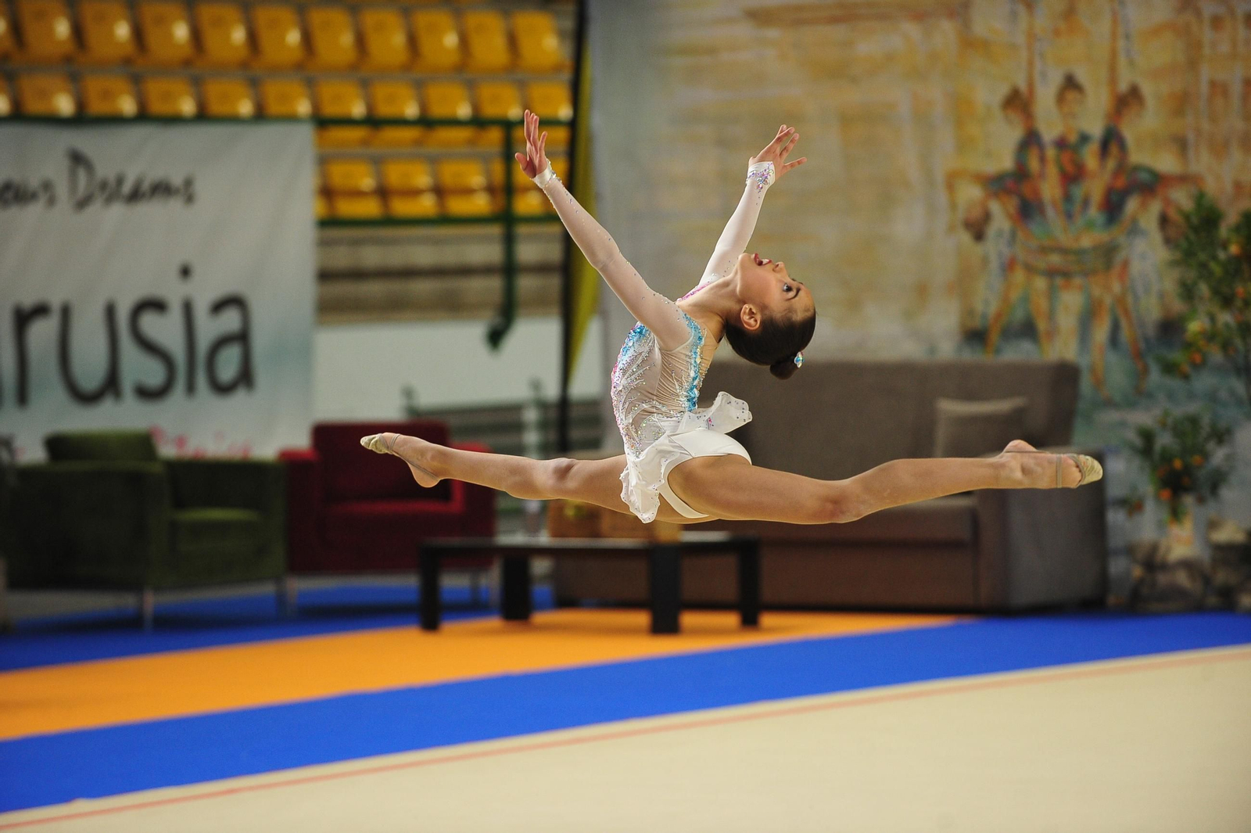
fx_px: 6946
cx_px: 626
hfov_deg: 10.3
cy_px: 416
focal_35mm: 200
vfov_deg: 6.9
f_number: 4
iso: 2500
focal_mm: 200
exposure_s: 1/800
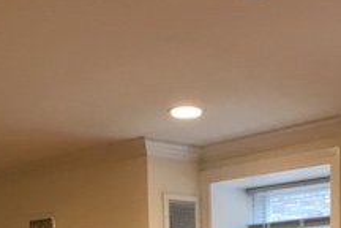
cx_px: 283
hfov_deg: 18.7
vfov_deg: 11.7
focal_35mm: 108
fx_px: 1023
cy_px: 418
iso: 40
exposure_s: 1/30
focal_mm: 3.99
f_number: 1.8
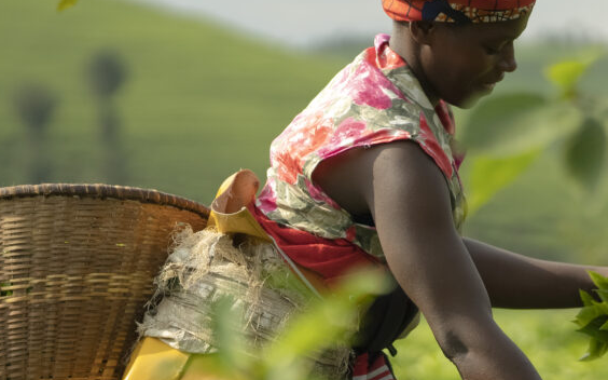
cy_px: 165
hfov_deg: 11.1
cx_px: 427
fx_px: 3130
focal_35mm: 189
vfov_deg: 6.9
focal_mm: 102
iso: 400
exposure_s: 1/8000
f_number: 2.8
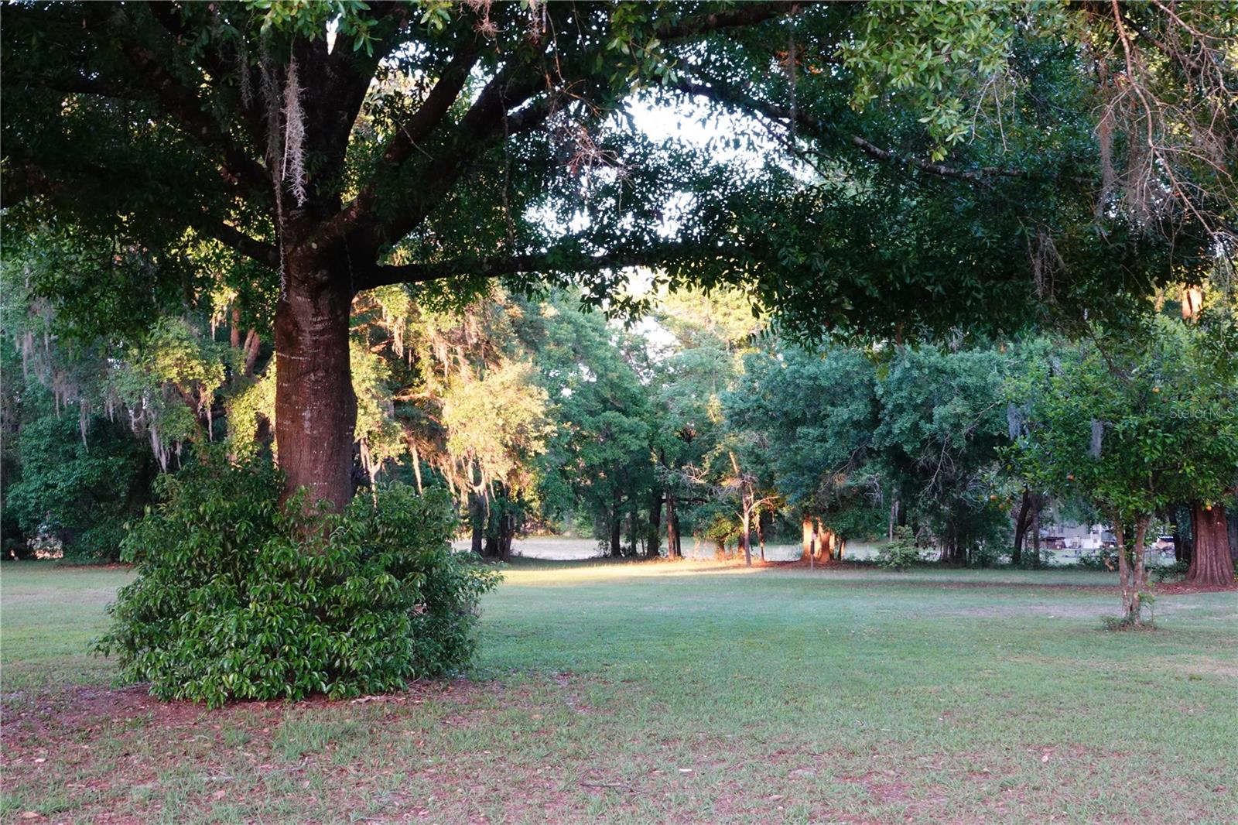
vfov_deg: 30.5
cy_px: 412
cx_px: 619
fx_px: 1513
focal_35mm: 44
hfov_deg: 44.5
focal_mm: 16.31
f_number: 9
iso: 800
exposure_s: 1/20
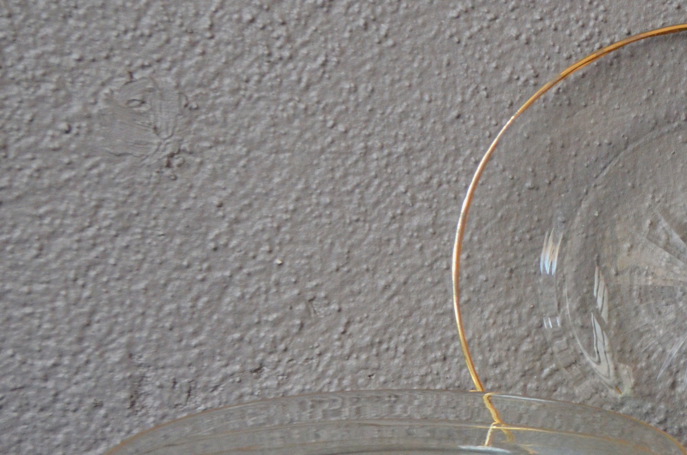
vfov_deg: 12.6
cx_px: 691
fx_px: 2057
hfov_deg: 18.5
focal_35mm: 108
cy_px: 374
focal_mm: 34
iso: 1250
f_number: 5.6
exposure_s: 1/125
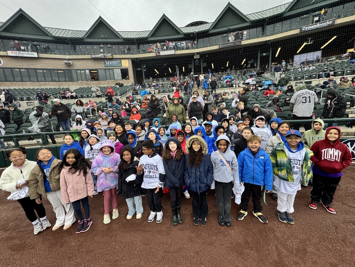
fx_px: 144
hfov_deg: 102.1
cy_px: 134
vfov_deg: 85.7
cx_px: 178
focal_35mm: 14
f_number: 2.2
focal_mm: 2.22
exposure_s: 1/99
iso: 40
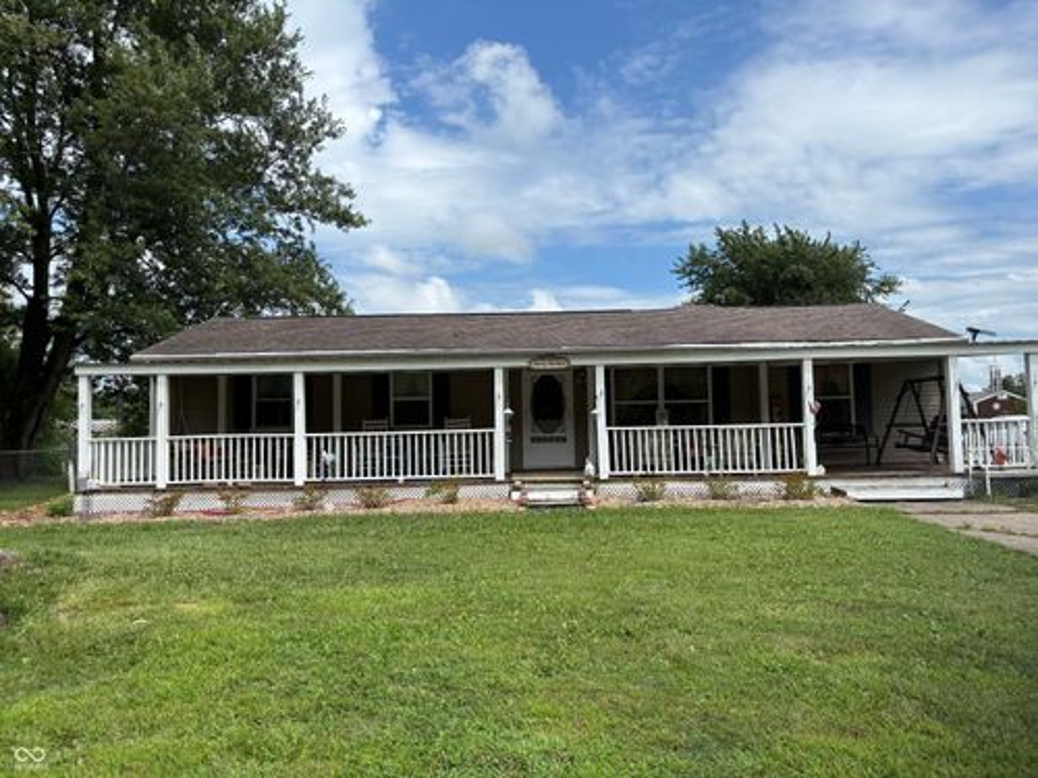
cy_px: 389
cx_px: 519
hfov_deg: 67.3
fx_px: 780
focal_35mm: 26
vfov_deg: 53.1
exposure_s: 1/3650
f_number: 1.6
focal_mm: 5.96
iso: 50
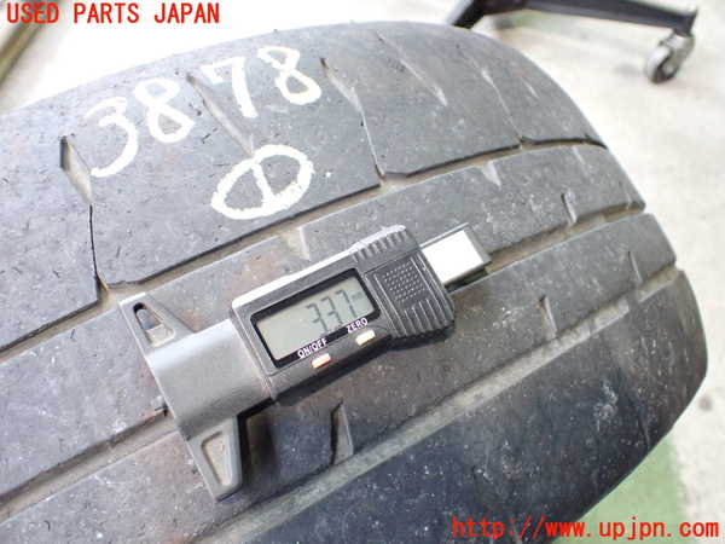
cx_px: 362
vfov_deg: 46.8
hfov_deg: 60.0
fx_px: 628
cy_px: 272
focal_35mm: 30
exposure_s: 1/50
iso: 800
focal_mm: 5.4
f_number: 2.3
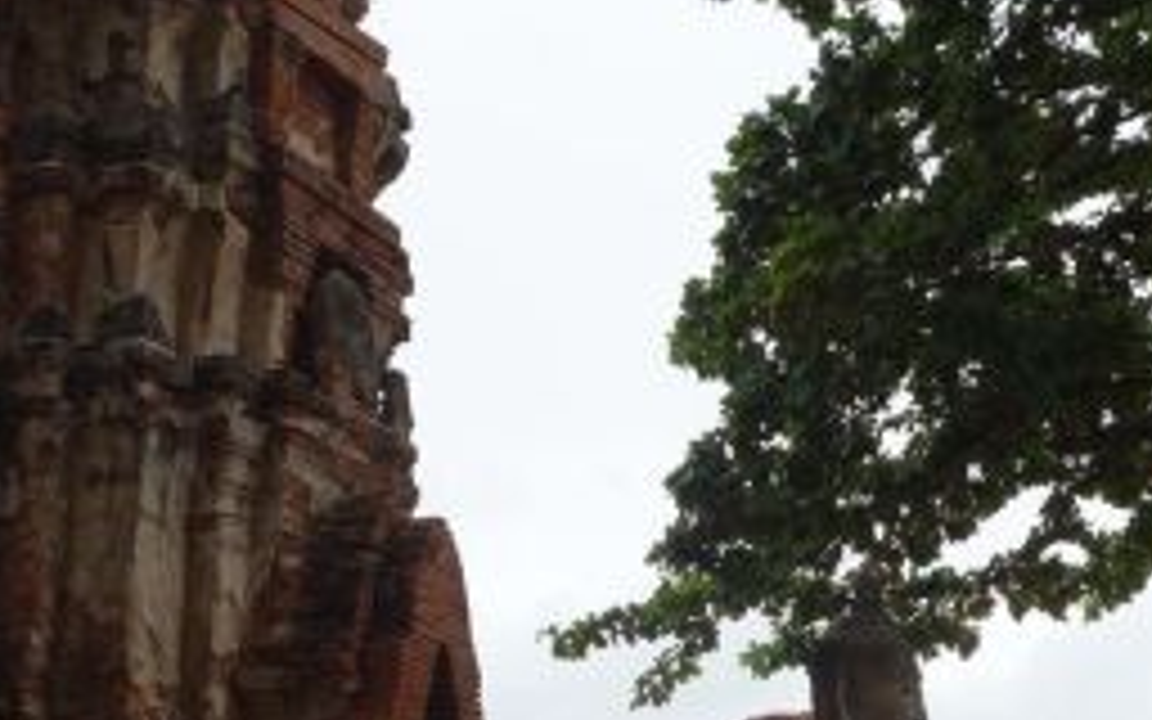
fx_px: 2794
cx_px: 716
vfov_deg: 14.6
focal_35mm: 89
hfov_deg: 23.2
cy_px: 583
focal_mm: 10.4
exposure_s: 1/250
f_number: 5.6
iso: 125
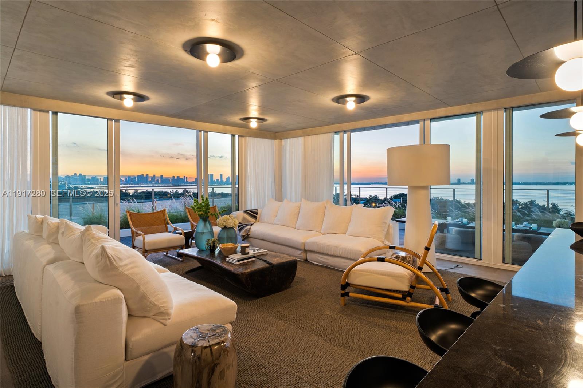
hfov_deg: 88.4
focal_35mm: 18
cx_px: 292
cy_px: 194
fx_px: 300
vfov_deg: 65.9
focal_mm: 18.5
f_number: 11
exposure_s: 4
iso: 250
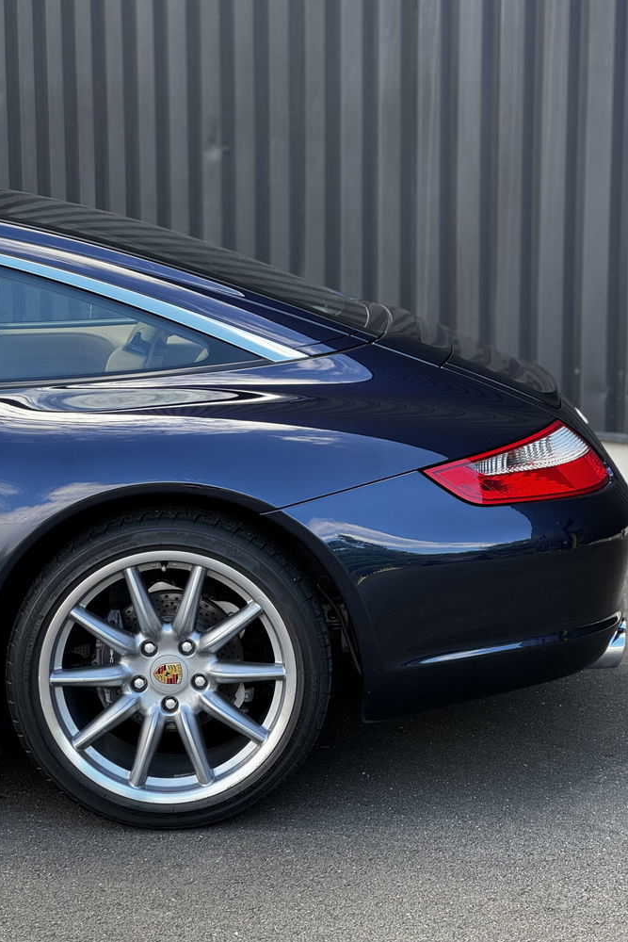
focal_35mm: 82
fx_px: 2145
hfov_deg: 16.7
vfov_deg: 24.8
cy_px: 480
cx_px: 328
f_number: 2.8
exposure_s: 1/99
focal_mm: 9
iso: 64
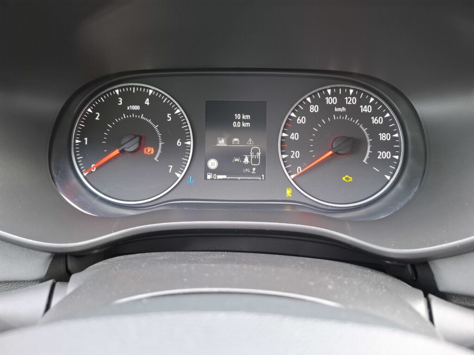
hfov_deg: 73.9
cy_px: 178
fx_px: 315
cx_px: 237
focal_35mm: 23
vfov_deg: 58.9
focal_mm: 5.54
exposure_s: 1/50
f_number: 1.8
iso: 200
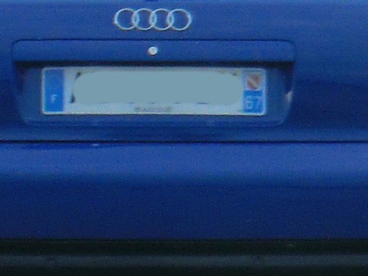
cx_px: 75
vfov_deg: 1.3
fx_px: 12215
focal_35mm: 1149
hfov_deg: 1.7
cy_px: 18
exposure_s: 1/160
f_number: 4.8
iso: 80
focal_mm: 30.1
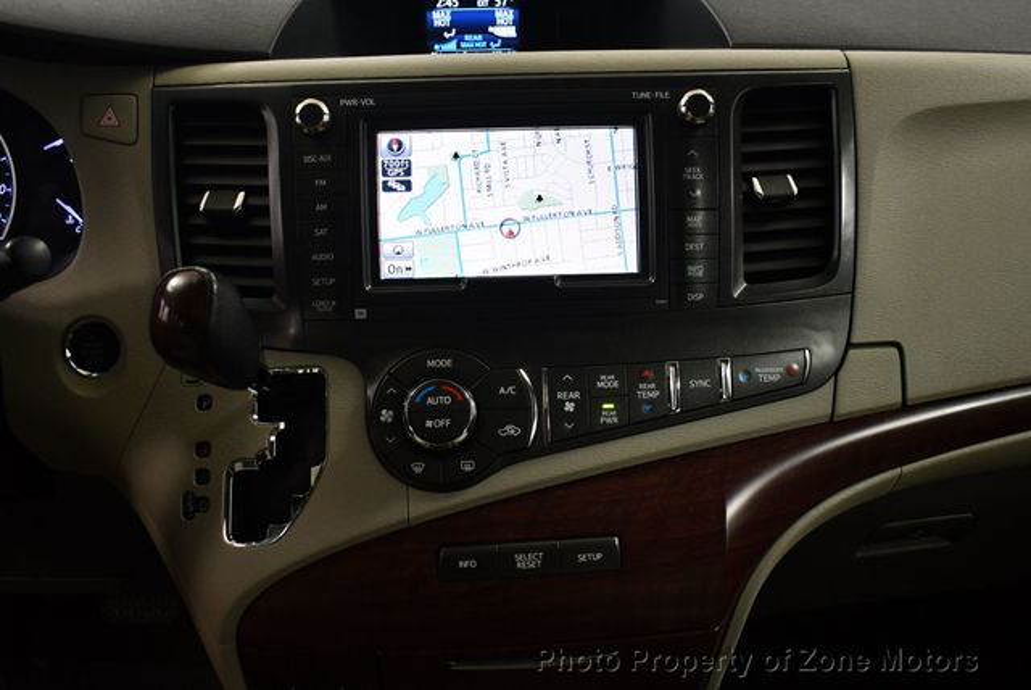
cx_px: 516
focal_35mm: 36
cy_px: 345
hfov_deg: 53.1
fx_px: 1032
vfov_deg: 36.9
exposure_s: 1/125
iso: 1000
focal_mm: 18
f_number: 3.5
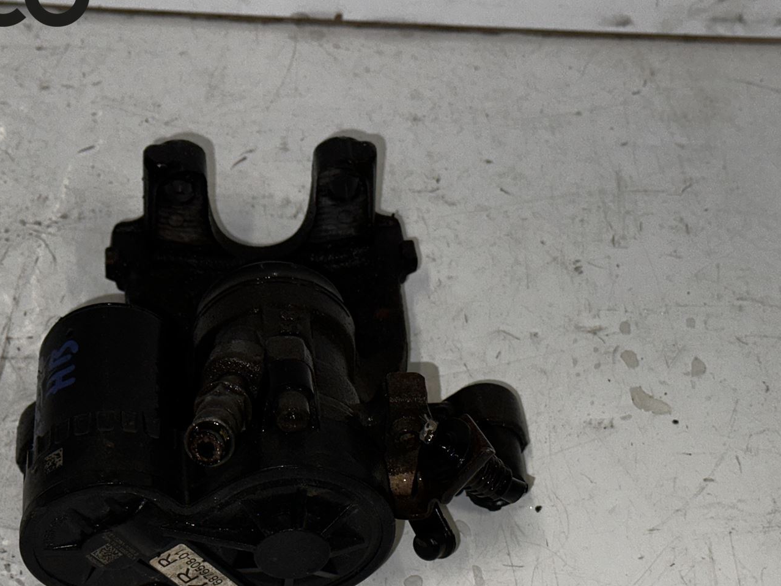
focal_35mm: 77
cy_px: 431
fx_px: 1737
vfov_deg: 19.0
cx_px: 340
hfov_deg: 25.3
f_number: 1.78
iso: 40
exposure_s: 1/160
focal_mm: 6.86
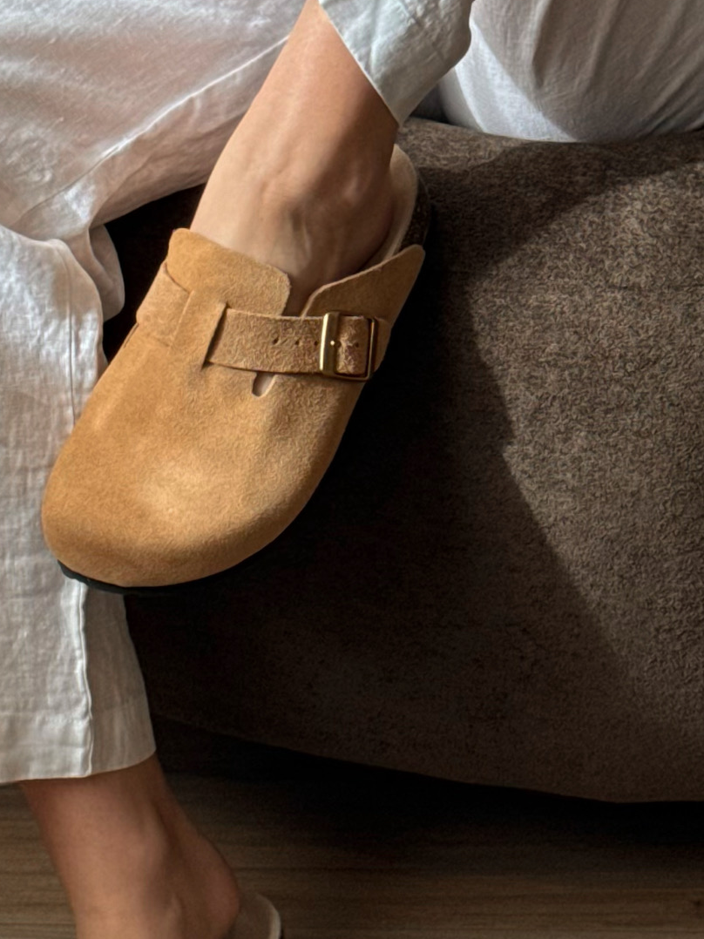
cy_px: 294
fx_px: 3093
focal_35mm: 114
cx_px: 280
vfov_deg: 17.2
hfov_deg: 13.0
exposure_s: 1/140
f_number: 1.78
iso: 50
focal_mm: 6.76
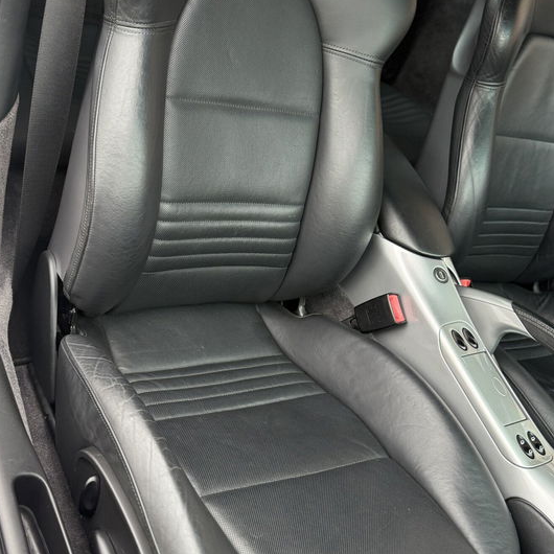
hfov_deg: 40.8
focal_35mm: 41
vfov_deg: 40.6
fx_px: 742
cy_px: 204
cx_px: 238
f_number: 1.78
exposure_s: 1/144
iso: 200
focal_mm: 6.76
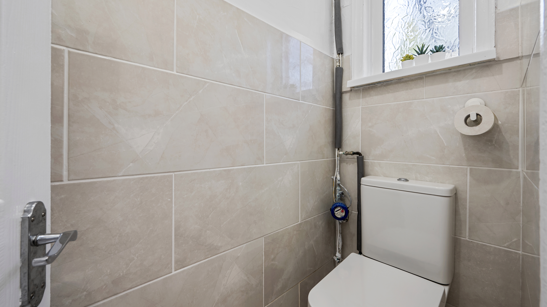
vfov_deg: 70.5
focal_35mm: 15
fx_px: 218
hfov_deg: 103.0
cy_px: 144
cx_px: 276
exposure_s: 1/8
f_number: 8
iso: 250
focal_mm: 14
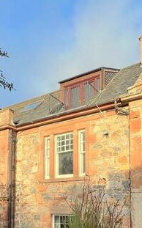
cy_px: 189
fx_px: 192
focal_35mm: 31
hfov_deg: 40.2
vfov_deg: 56.0
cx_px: 90
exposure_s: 1/579
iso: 32
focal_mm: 1.57
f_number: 1.8
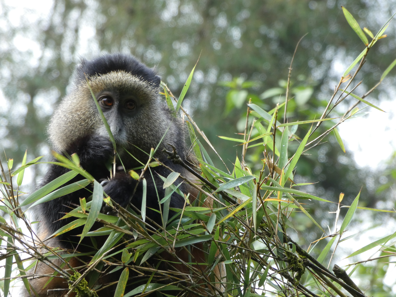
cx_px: 198
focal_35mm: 282
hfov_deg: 7.0
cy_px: 148
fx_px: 3226
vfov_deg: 5.3
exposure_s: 1/80
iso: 250
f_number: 5.5
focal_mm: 50.6
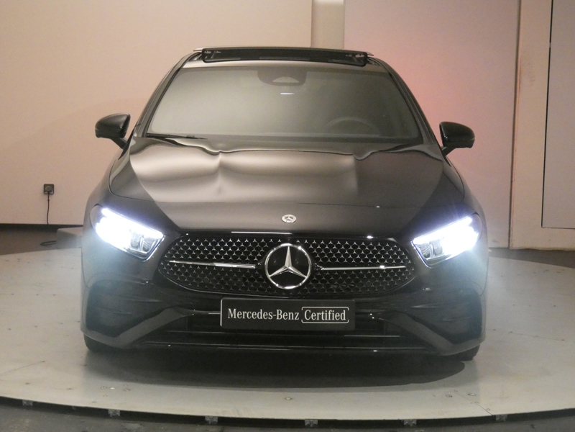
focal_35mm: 74
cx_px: 288
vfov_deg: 19.9
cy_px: 216
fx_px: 1229
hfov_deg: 26.3
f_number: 4.4
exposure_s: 1/60
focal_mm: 13.3
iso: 1600
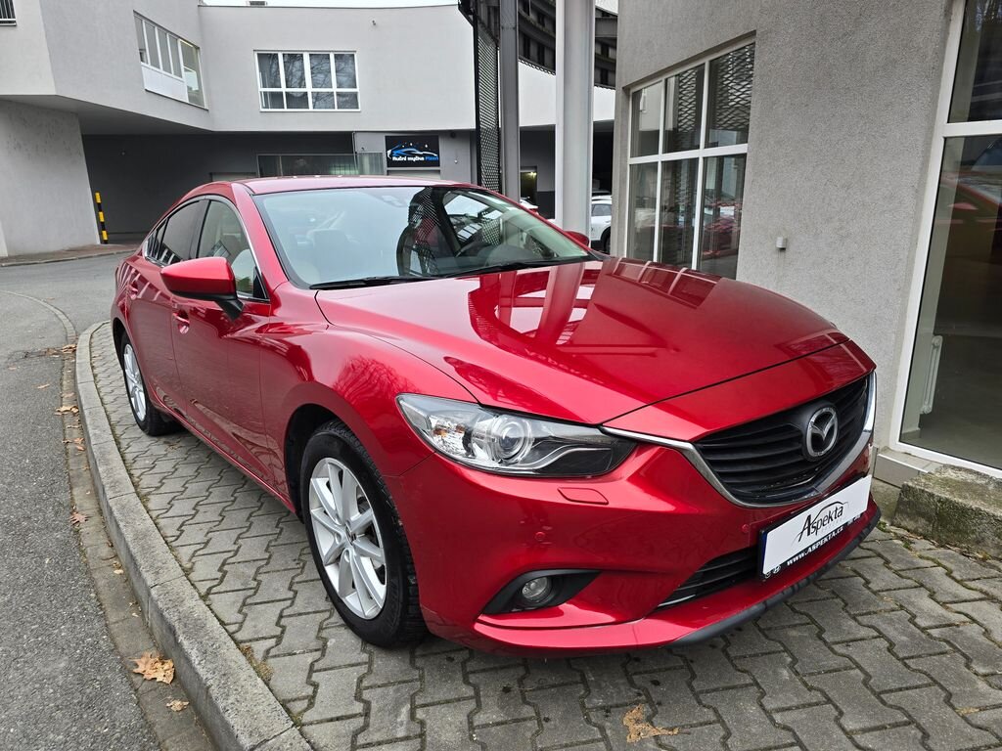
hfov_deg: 73.9
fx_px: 666
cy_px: 376
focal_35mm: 23
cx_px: 501
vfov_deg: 58.9
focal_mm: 6.3
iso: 25
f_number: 1.7
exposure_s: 1/180
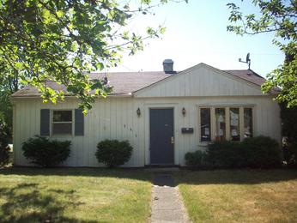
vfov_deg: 38.7
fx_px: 318
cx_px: 148
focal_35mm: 37
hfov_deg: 50.1
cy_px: 112
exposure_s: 1/719
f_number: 2.8
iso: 80
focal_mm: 6.2
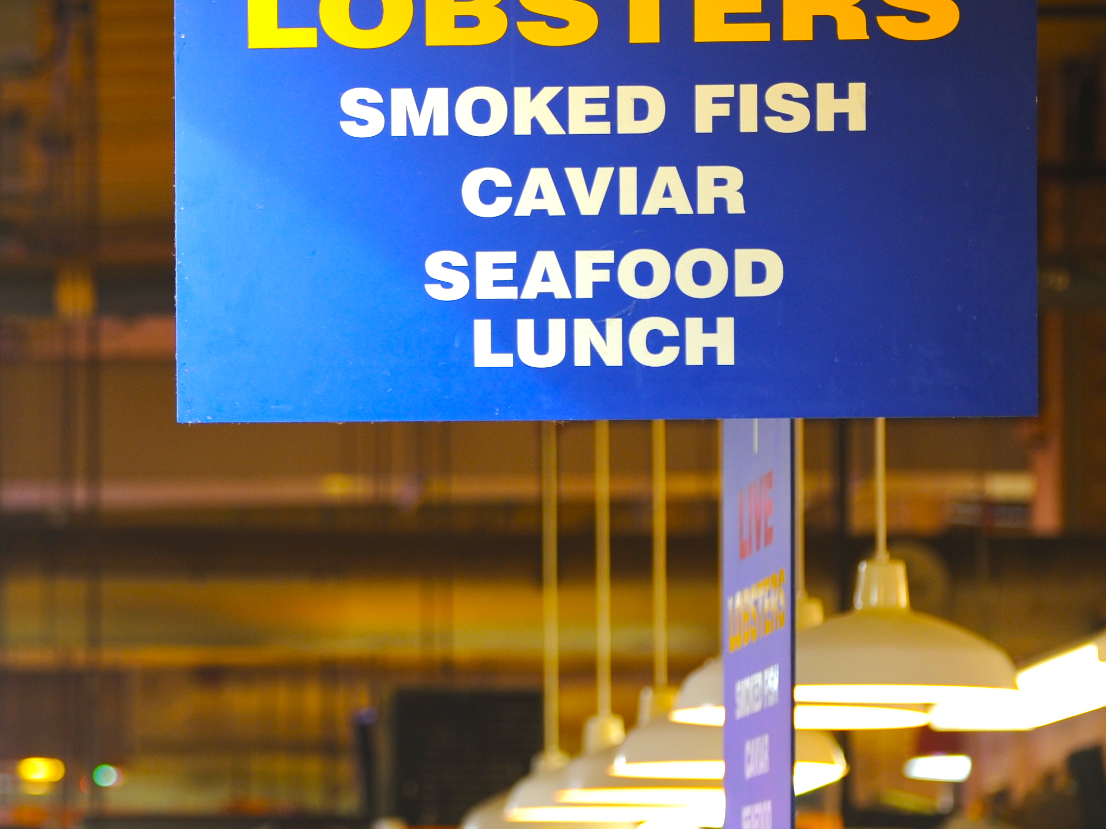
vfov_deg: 5.9
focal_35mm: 252
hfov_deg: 7.8
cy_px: 467
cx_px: 106
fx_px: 8050
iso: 400
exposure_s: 1/15
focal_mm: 125
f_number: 4.8
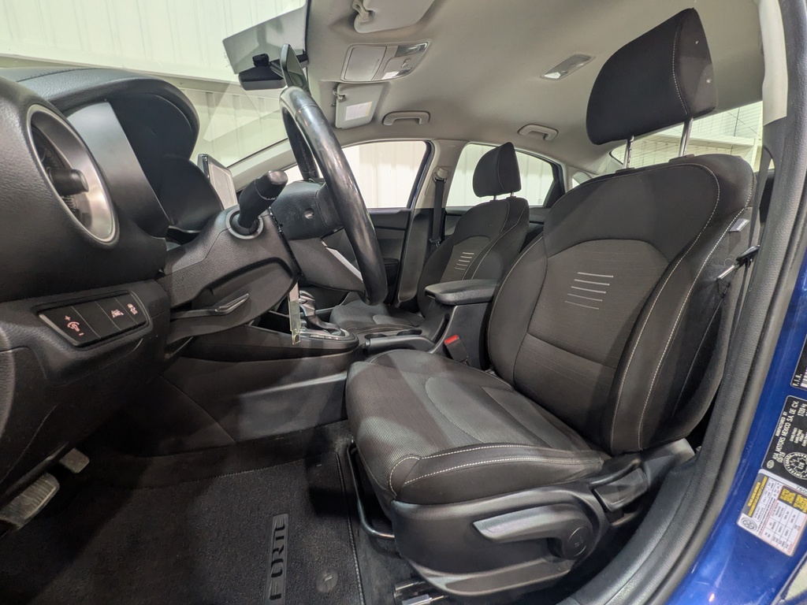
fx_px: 326
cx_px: 404
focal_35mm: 14
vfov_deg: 85.7
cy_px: 302
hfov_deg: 102.1
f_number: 2.2
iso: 124
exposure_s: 1/40
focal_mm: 1.83
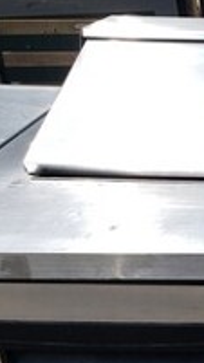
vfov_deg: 24.0
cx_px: 489
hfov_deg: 11.6
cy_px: 327
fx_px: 827
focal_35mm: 86
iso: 50
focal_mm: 4.3
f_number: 2.4
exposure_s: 1/1209
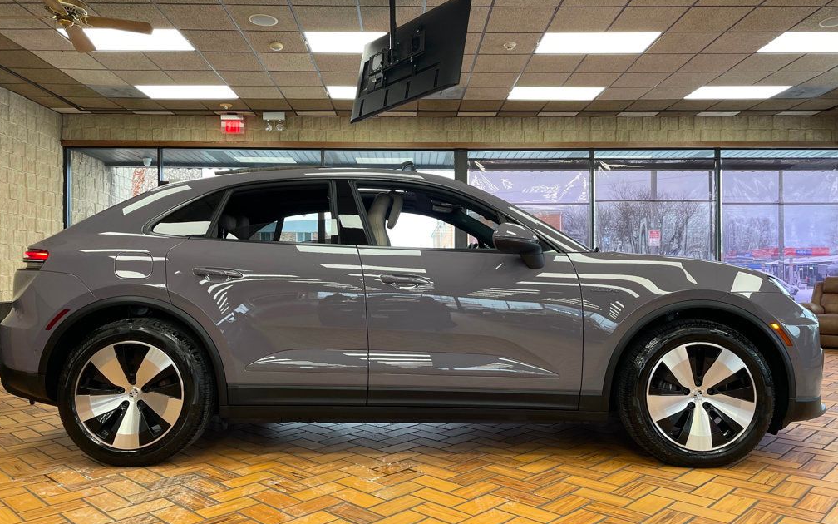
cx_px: 413
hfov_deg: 66.5
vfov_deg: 44.5
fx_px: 639
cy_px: 277
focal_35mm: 28
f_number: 1.6
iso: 100
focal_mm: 4.2
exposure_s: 1/120
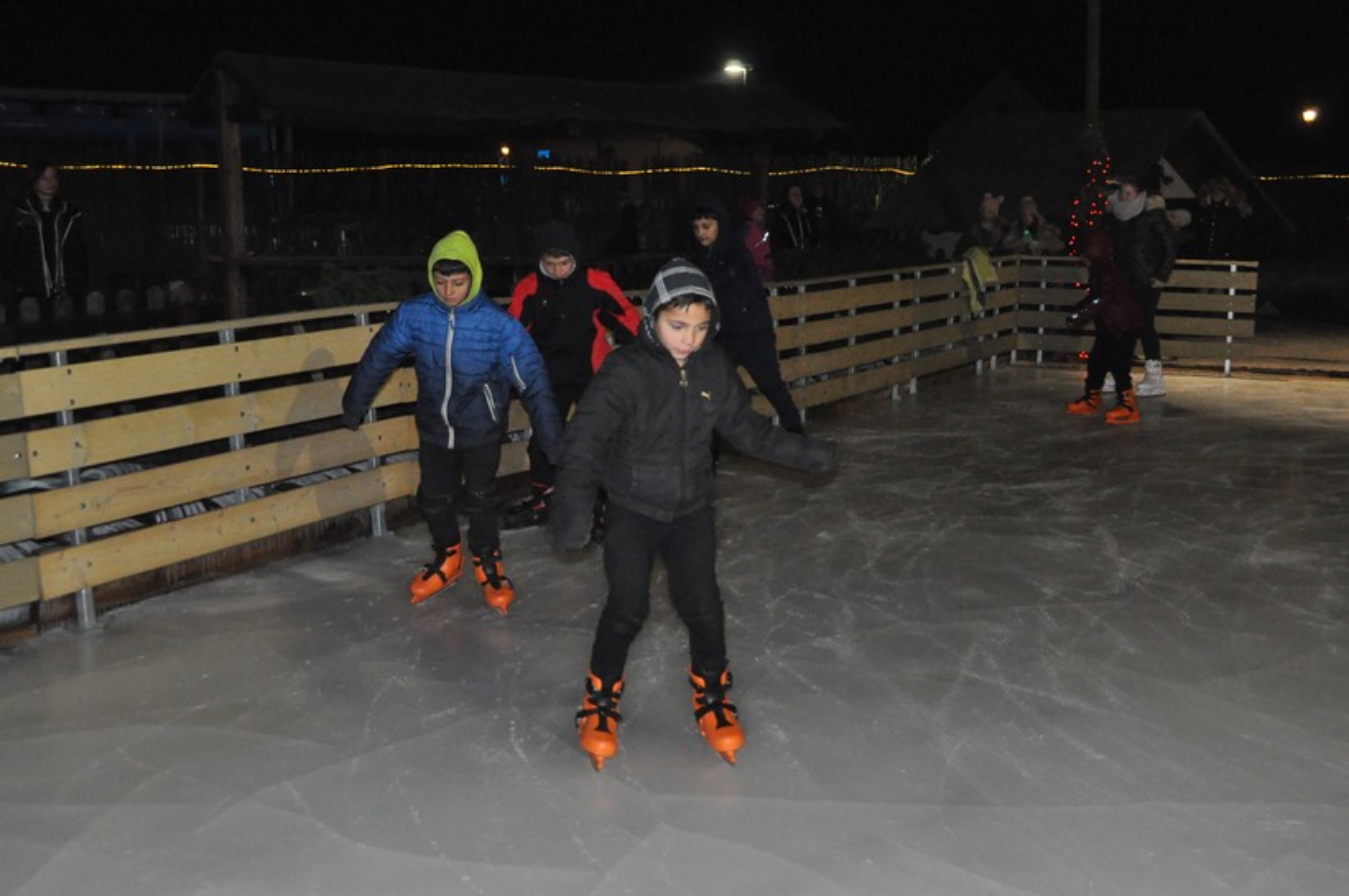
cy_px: 448
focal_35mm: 42
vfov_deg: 31.8
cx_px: 674
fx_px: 1572
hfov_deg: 46.4
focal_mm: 28
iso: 3200
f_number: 5
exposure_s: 1/80
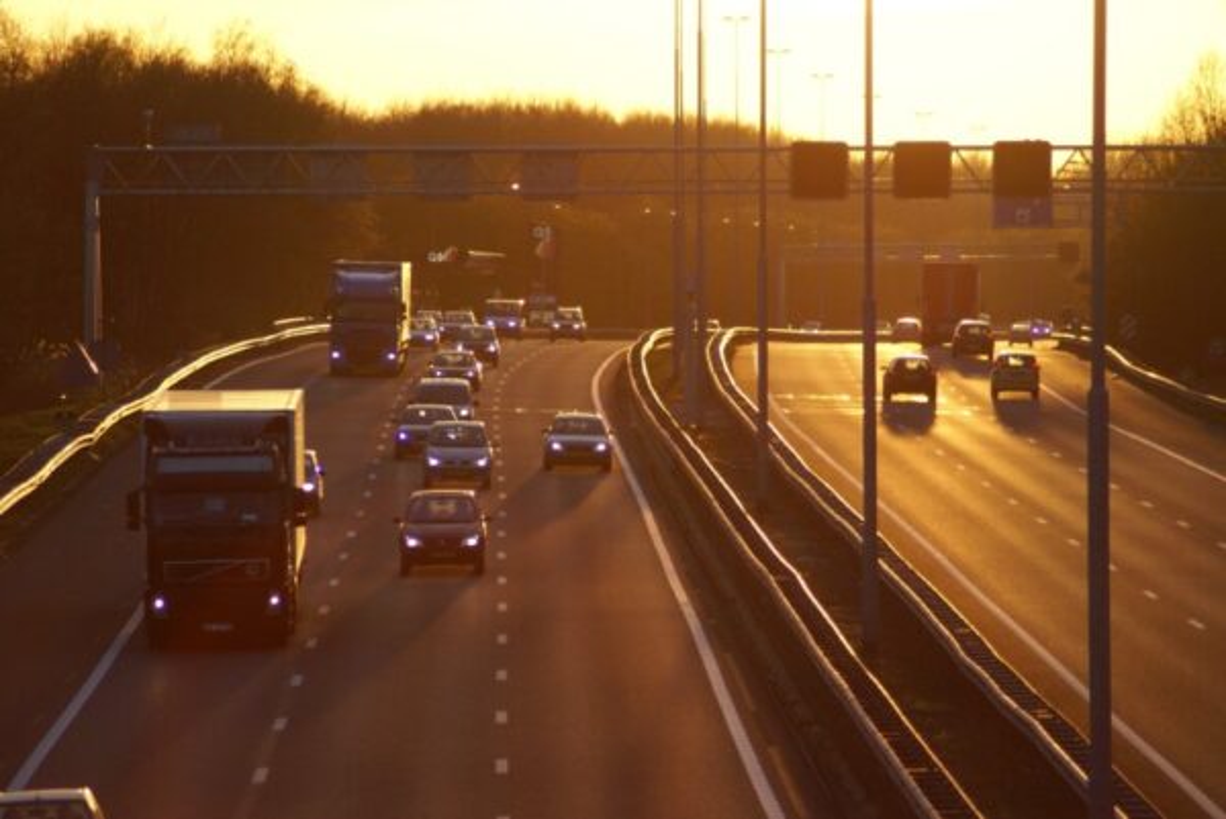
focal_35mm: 300
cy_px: 410
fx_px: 10224
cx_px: 613
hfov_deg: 6.9
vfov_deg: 4.6
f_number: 4.5
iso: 160
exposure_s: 1/320
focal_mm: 200
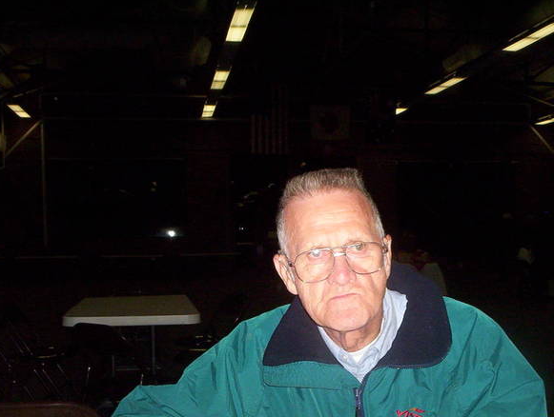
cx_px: 345
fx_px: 850
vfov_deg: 27.4
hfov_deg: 35.9
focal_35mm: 53
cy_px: 289
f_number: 4.5
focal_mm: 4.99
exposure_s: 1/60
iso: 140
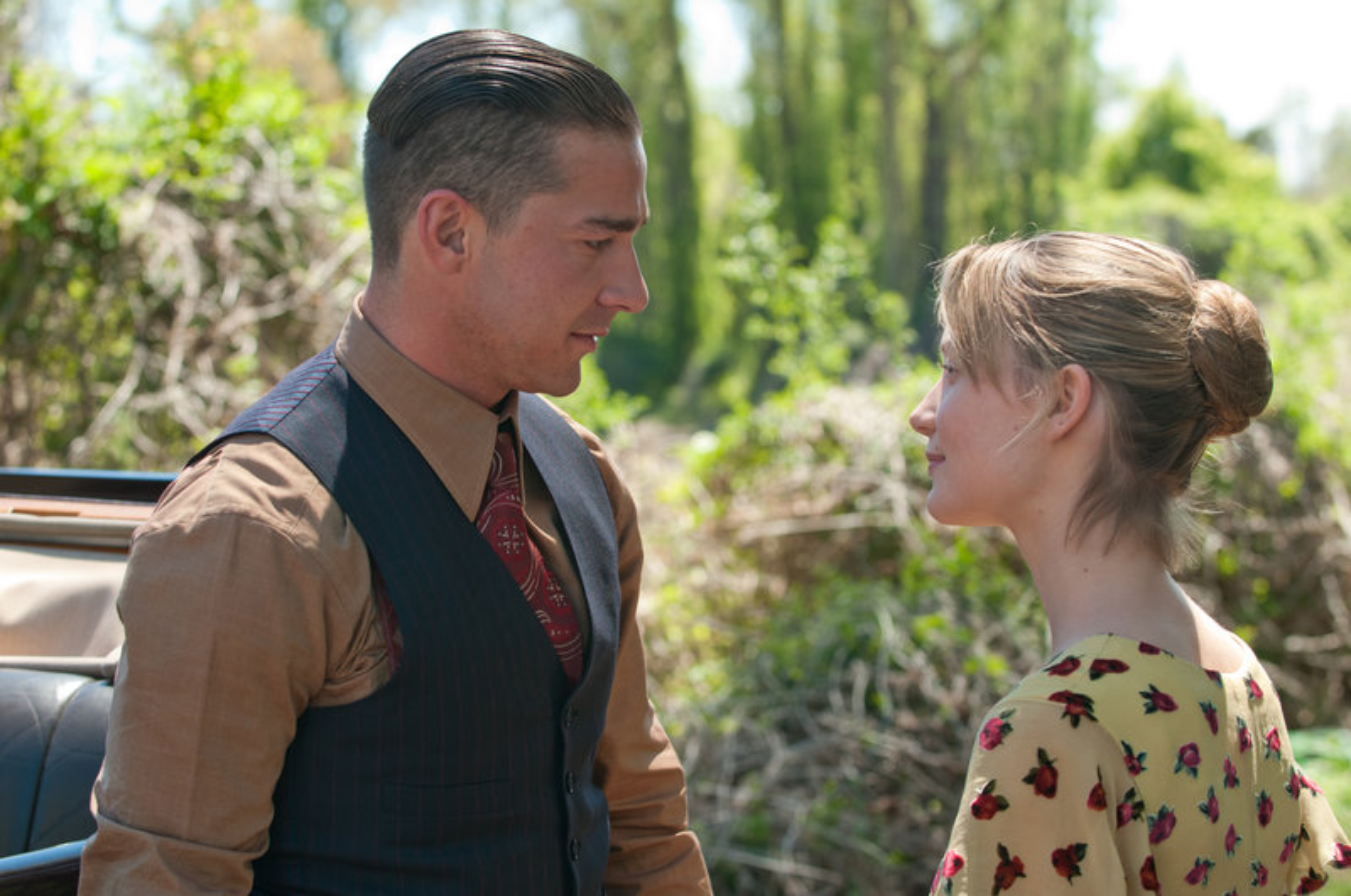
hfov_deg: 19.5
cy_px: 448
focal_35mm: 105
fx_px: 3935
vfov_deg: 13.0
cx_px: 676
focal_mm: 70
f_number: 5.6
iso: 200
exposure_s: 1/200
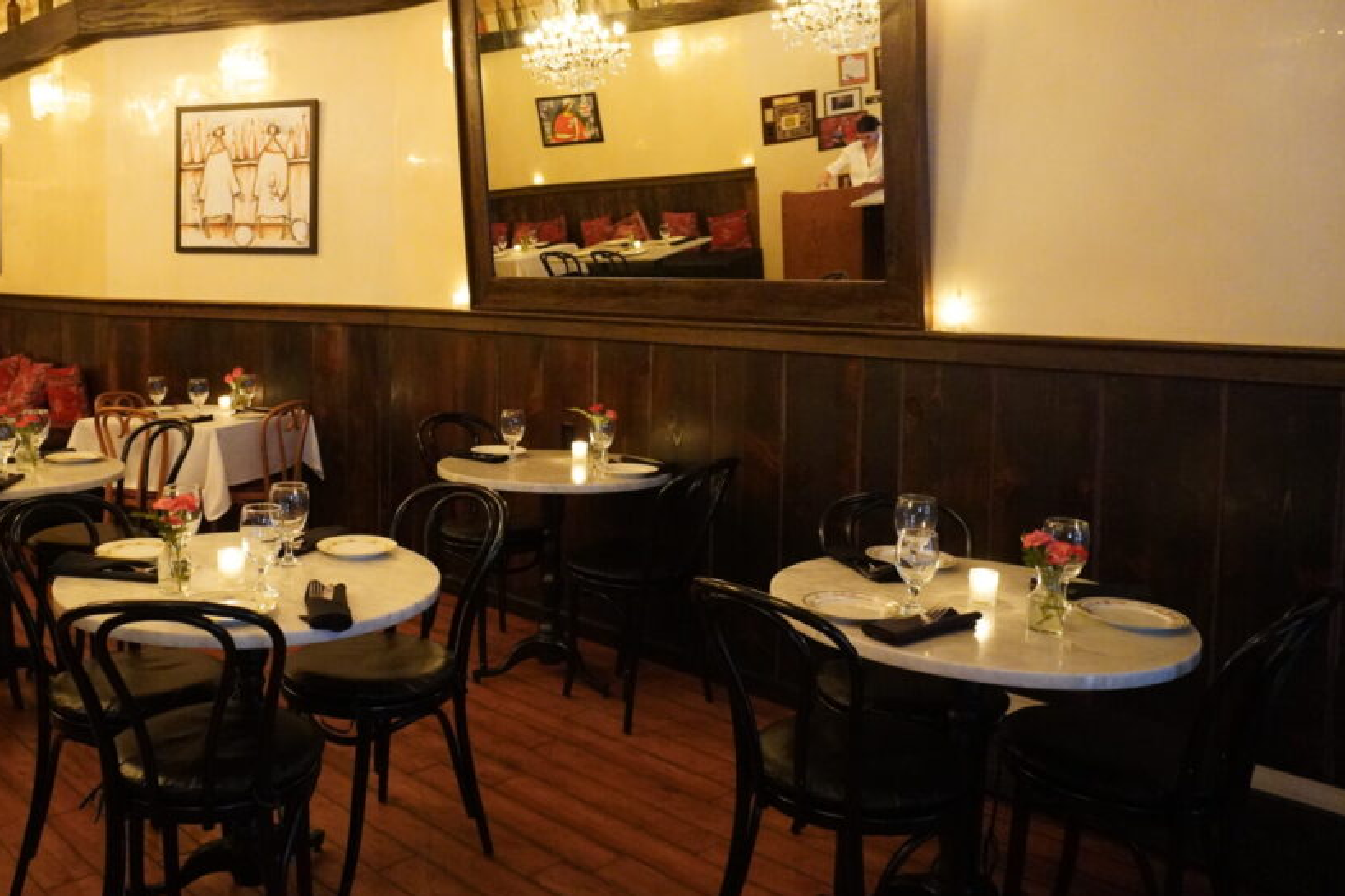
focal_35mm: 30
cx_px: 521
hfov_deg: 61.3
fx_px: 1121
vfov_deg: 43.5
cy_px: 377
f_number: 3.5
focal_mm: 16
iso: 6400
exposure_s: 1/50
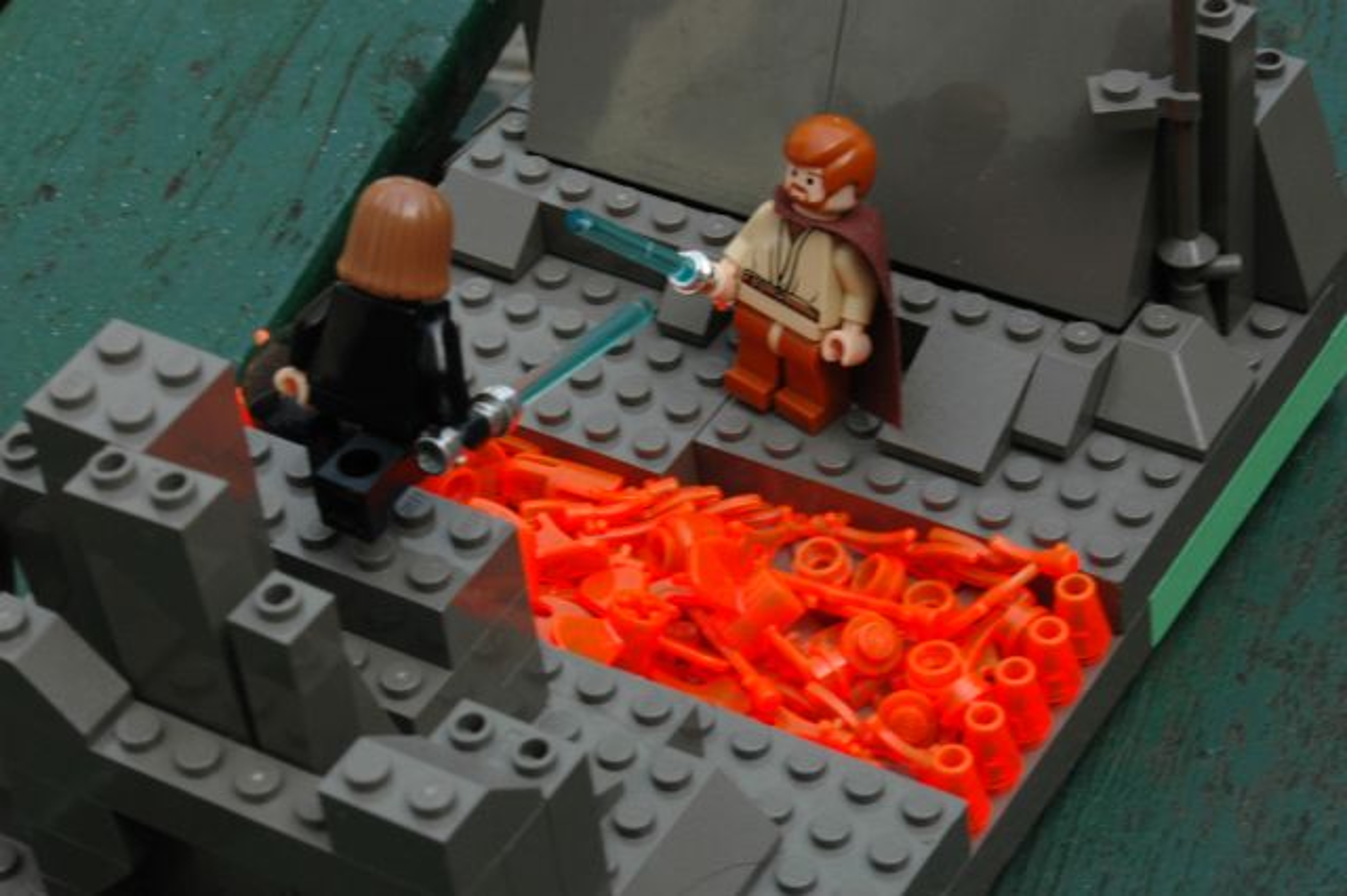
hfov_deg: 21.9
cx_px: 674
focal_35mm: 93
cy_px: 448
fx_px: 3478
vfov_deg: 14.7
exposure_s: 1/80
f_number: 20
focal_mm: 62
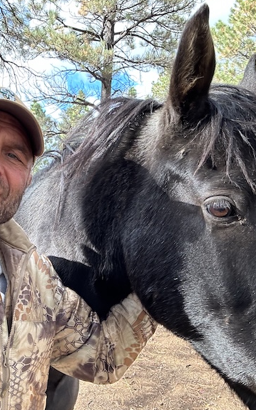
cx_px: 96
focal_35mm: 34
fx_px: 379
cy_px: 204
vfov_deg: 56.7
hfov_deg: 37.1
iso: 50
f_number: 1.9
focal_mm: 2.69
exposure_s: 1/121
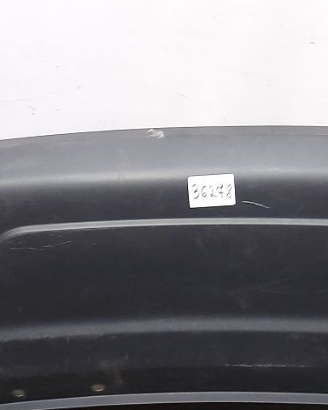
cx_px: 236
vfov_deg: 27.3
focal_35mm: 69
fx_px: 837
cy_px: 279
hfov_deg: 22.0
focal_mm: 5.23
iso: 250
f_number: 1.8
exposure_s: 1/50
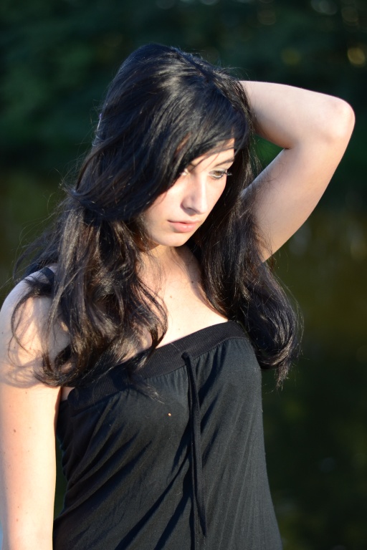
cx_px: 184
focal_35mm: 75
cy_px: 275
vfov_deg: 27.0
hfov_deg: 18.2
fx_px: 1147
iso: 200
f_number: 1.8
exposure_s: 1/1000
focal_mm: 50
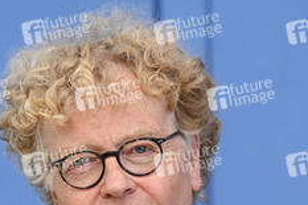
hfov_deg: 5.3
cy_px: 194
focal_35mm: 387
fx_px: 3309
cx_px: 206
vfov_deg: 3.5
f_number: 5.6
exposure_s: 1/500
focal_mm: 200
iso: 3200
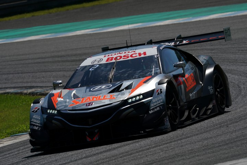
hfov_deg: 4.4
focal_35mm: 470
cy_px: 82
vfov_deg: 2.9
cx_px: 124
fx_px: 3224
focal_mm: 470
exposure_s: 1/800
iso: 200
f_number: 11
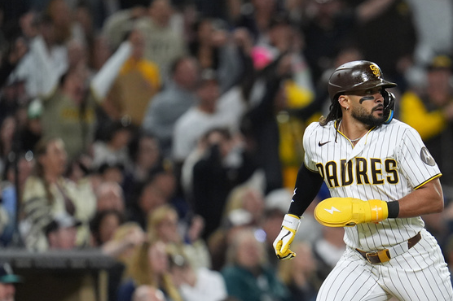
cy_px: 216
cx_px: 391
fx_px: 9268
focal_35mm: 737
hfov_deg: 2.8
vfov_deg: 1.9
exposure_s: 1/2000
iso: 2500
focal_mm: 400
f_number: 2.8
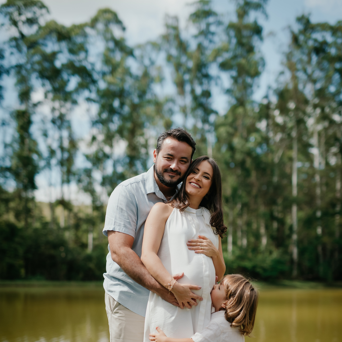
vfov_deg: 26.6
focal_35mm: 64
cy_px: 248
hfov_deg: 26.9
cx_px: 171
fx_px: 715
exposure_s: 1/3200
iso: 160
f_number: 2
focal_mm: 50
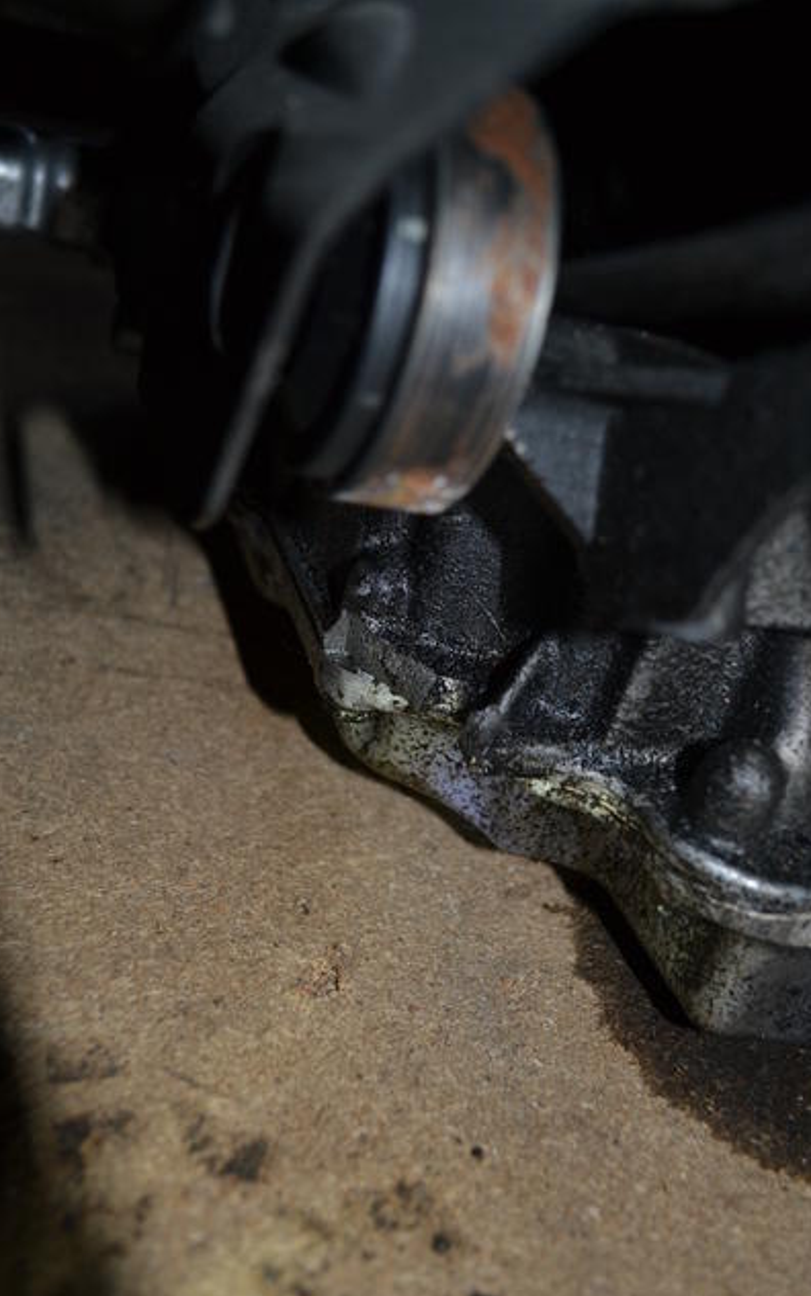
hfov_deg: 37.3
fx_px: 1202
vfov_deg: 56.7
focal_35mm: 34
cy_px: 651
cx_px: 404
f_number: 3.8
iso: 250
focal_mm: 22
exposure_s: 1/60
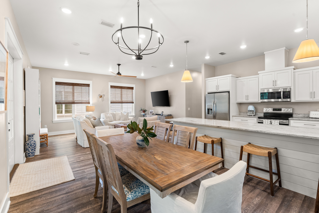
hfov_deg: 96.0
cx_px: 160
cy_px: 106
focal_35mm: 16
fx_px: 144
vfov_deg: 73.1
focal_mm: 16.2
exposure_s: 1/5
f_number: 8
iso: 640
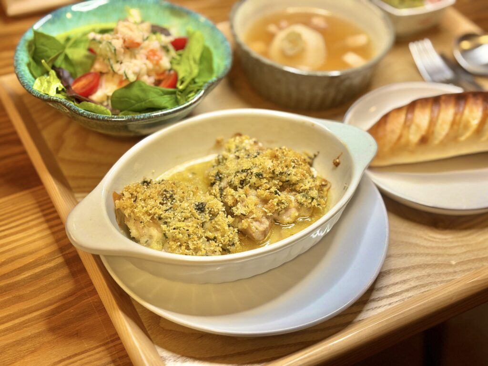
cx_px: 244
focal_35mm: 52
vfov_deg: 28.0
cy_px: 183
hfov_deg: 36.8
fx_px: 733
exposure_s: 1/45
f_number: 1.6
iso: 50
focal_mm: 5.96
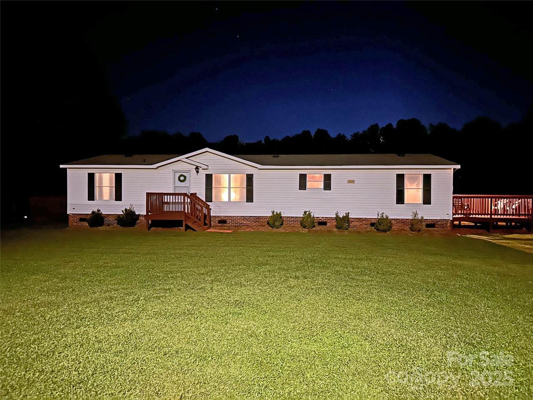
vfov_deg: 56.8
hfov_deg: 71.6
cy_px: 200
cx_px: 266
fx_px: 370
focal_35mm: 24
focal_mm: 6.86
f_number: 1.78
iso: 2500
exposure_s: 1/5
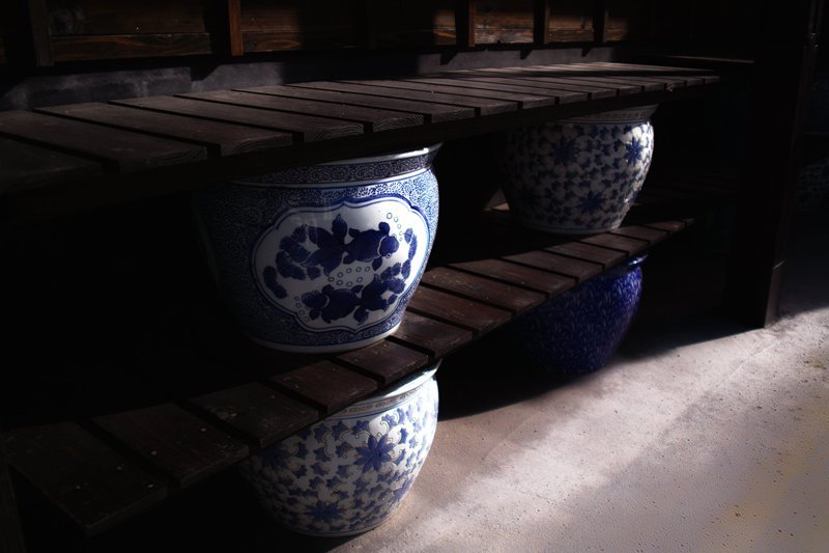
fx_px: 944
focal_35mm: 41
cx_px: 414
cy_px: 276
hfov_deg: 47.4
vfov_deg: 32.6
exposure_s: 1/640
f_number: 2.8
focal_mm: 24.2
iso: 100
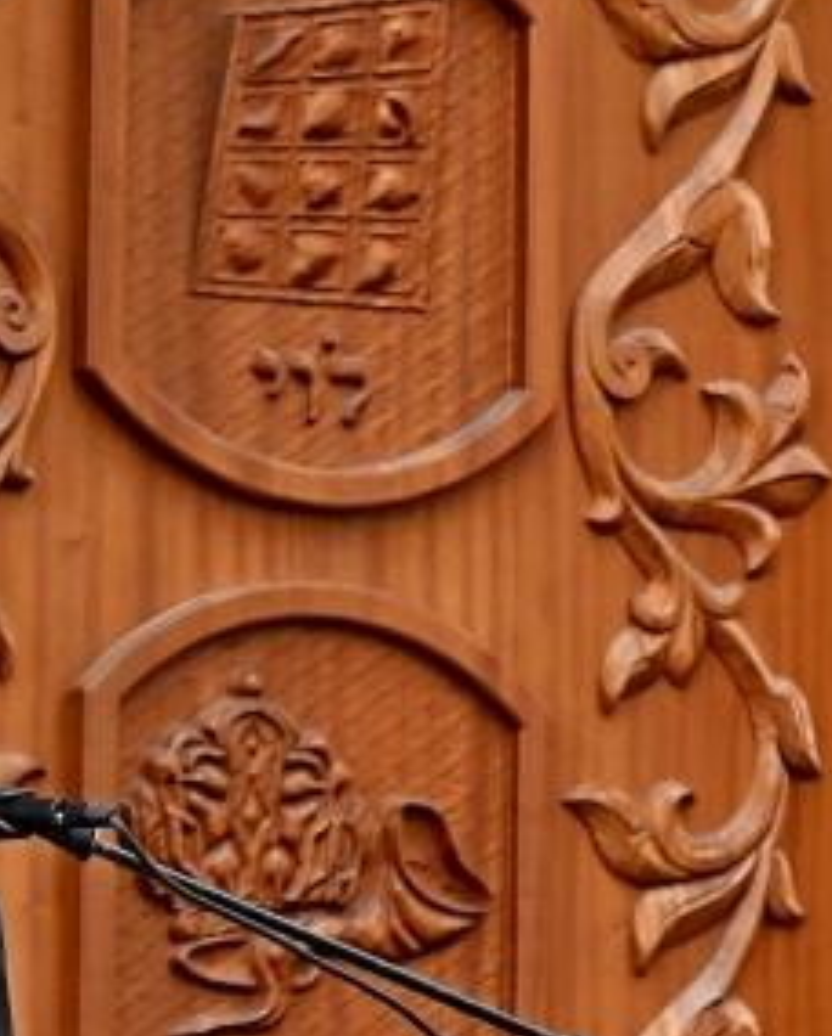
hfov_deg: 4.0
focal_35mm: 385
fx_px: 11825
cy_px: 1357
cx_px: 186
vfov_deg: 5.0
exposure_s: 1/320
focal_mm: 76
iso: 1000
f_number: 4
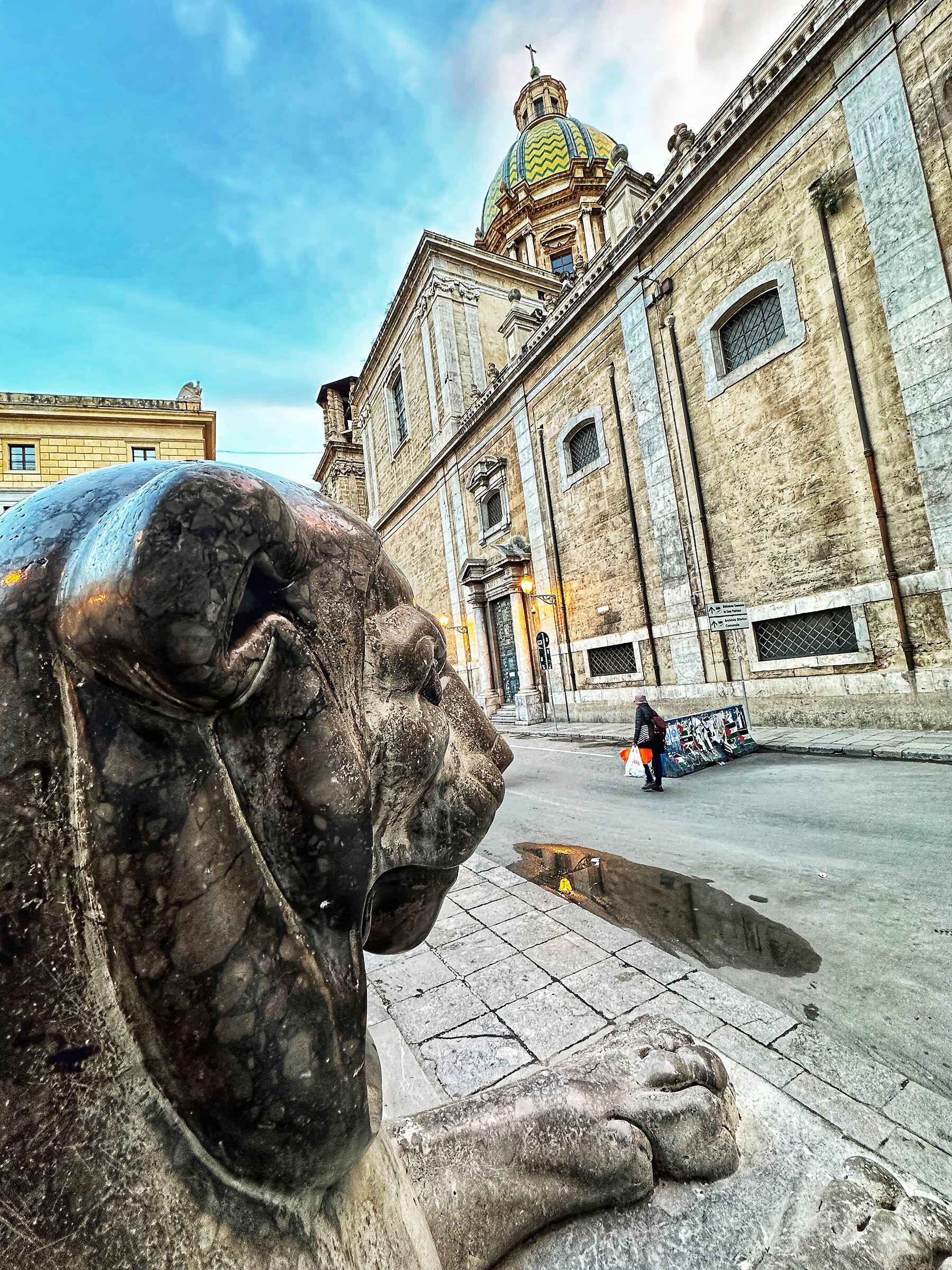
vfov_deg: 102.1
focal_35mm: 14
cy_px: 635
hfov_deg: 85.7
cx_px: 476
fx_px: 513
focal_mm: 2.22
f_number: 2.2
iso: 250
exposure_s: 1/100
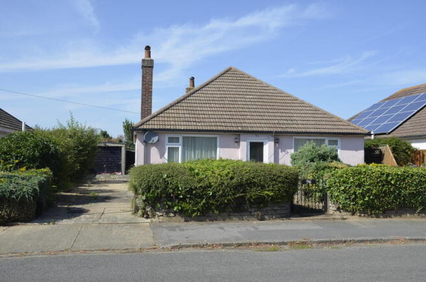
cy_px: 141
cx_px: 213
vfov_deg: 36.7
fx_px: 425
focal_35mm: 36
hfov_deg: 53.2
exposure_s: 1/250
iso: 110
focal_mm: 24
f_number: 8
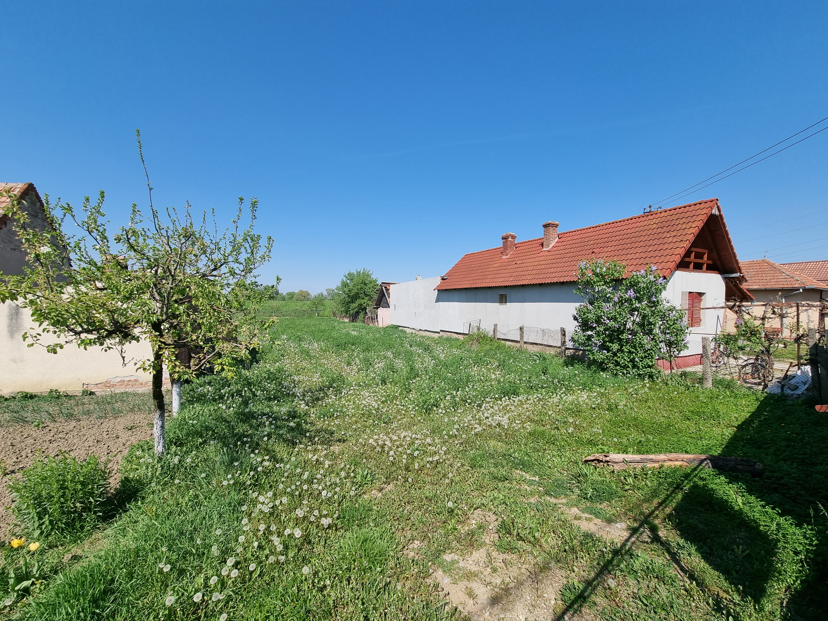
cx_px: 414
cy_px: 310
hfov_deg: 106.2
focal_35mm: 13
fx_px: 311
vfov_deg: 89.9
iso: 50
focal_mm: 2.2
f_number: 2.2
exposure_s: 1/1856
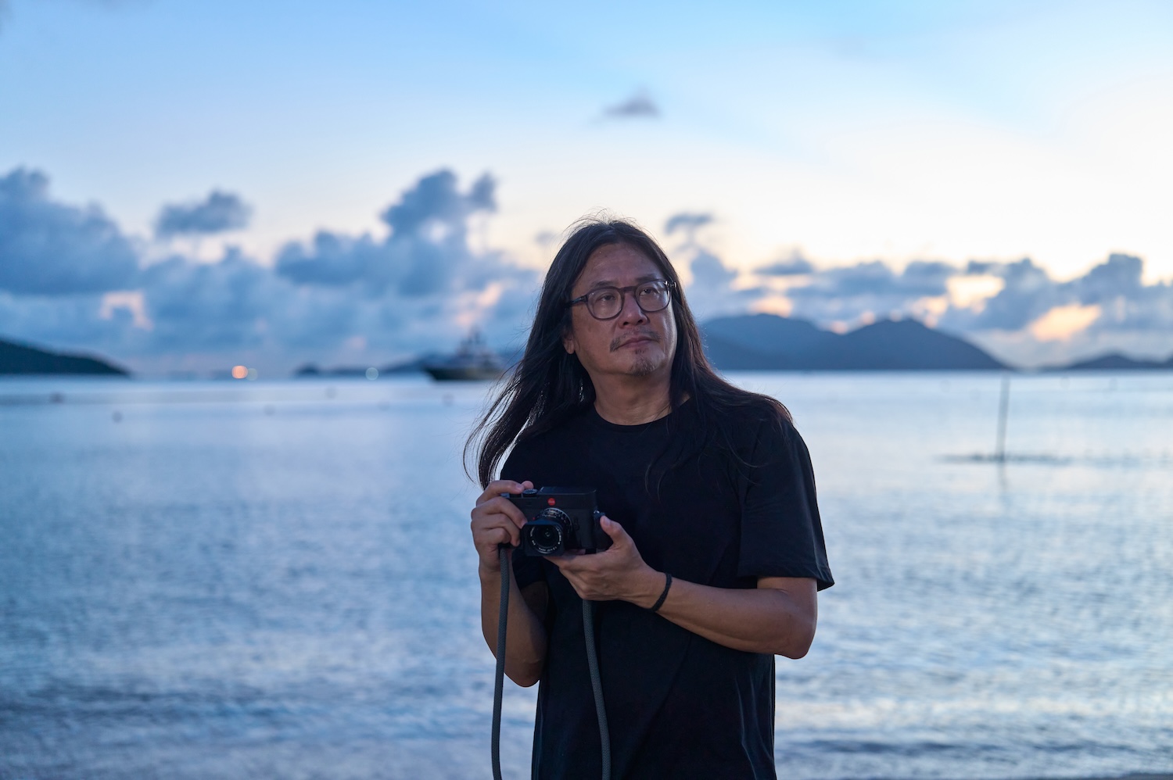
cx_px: 586
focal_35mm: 50
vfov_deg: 27.0
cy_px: 390
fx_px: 1628
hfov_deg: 39.6
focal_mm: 50
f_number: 2.5
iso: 2500
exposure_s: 1/160
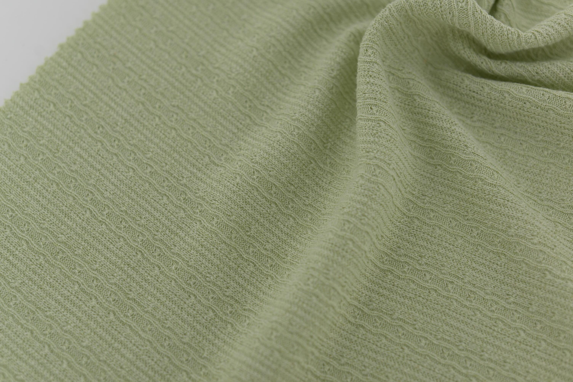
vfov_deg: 27.0
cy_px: 191
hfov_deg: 39.6
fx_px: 796
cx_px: 286
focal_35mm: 50
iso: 100
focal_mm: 50
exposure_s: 1/250
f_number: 3.5
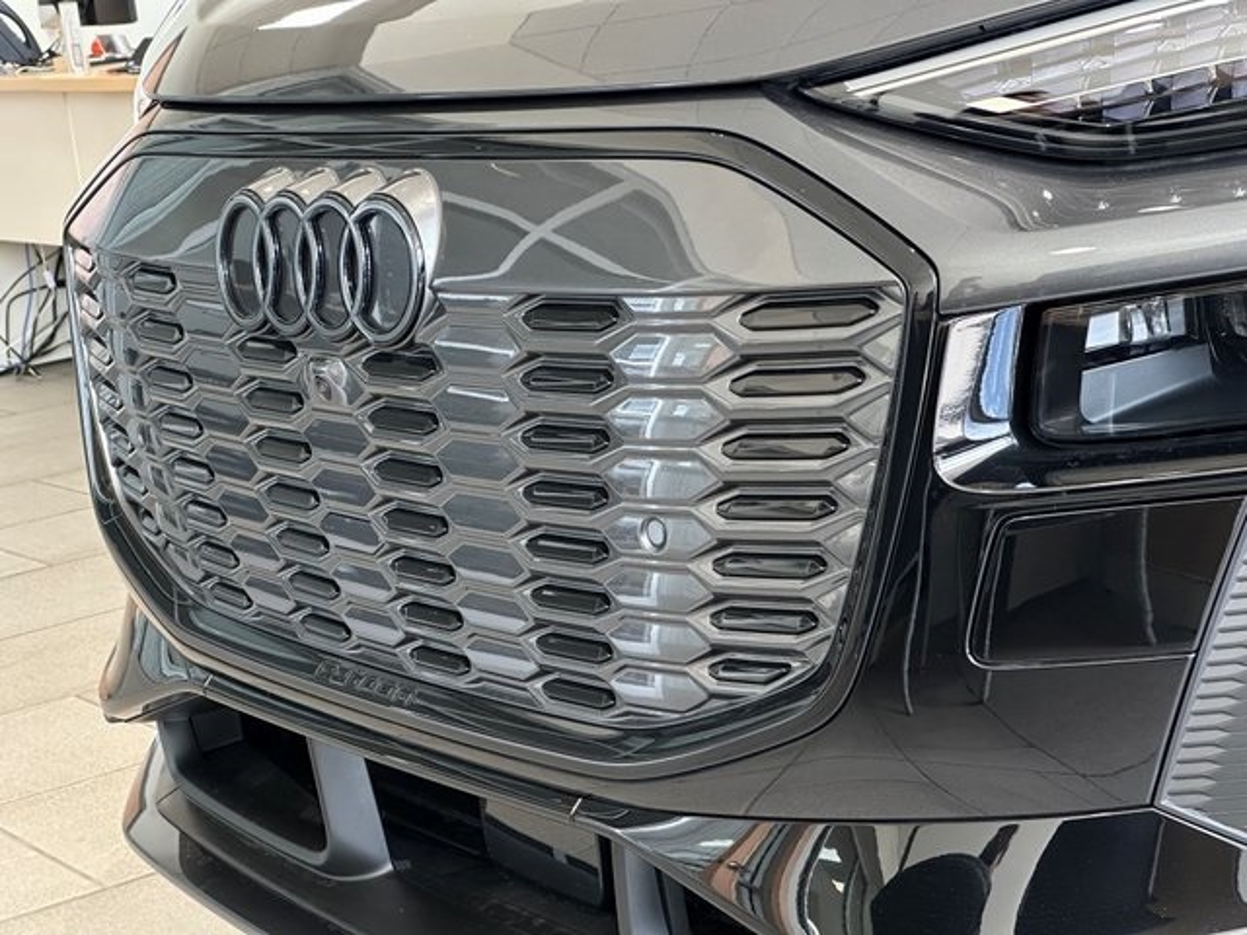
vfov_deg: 19.1
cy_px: 468
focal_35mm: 77
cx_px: 624
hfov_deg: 25.3
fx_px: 2774
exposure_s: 1/60
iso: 250
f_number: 2.8
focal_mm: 9
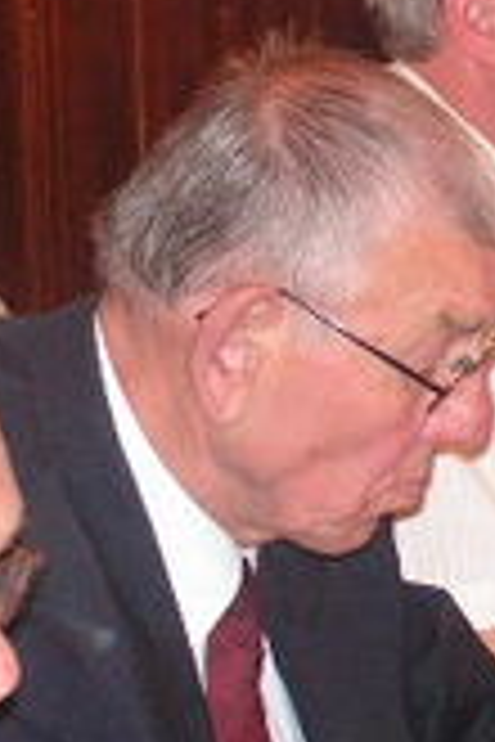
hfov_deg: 5.7
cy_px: 16
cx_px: 1089
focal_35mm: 233
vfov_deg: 8.8
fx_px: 4805
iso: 200
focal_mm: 12.4
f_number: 3.3
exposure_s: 1/80
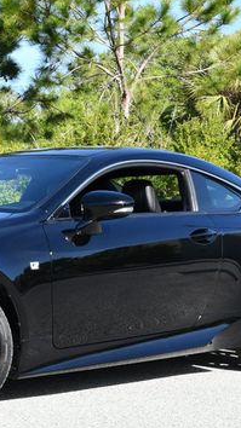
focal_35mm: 91
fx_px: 1034
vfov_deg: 23.4
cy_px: 215
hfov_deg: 13.1
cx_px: -8
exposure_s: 1/250
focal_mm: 24
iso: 200
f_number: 8
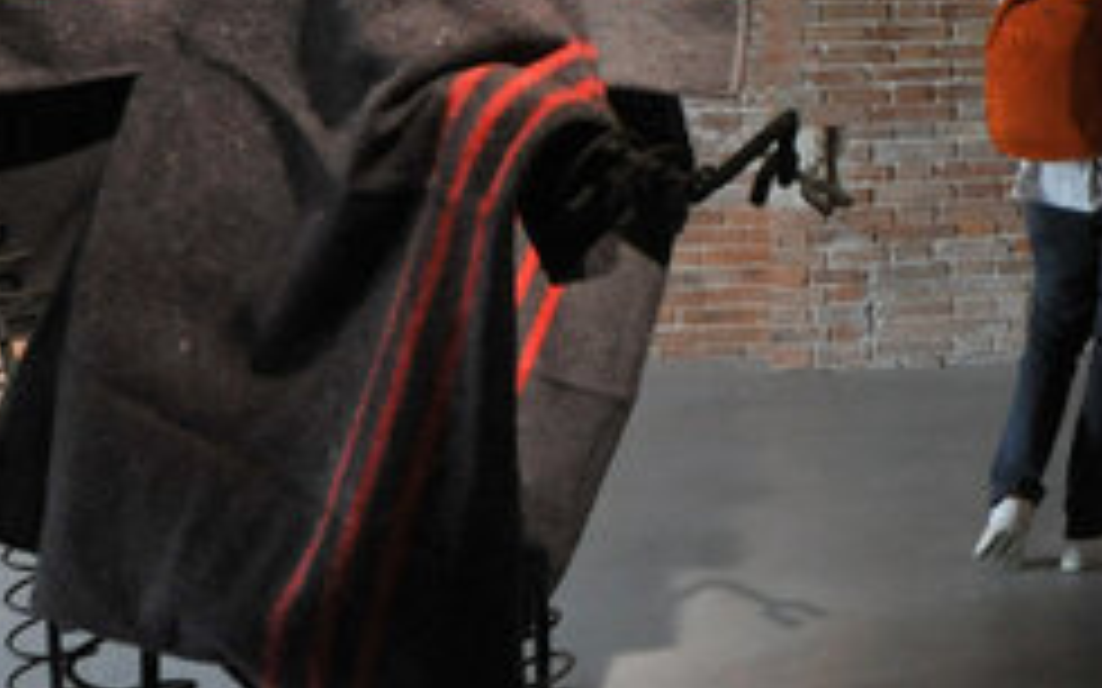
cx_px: 1534
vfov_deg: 19.6
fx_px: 1892
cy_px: -99
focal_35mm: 63
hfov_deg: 26.2
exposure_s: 1/125
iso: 2000
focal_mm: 14
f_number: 7.1
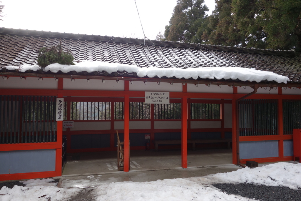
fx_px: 234
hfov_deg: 65.5
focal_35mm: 28
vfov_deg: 46.4
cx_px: 150
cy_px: 100
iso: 125
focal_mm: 10.4
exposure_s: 1/100
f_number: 5
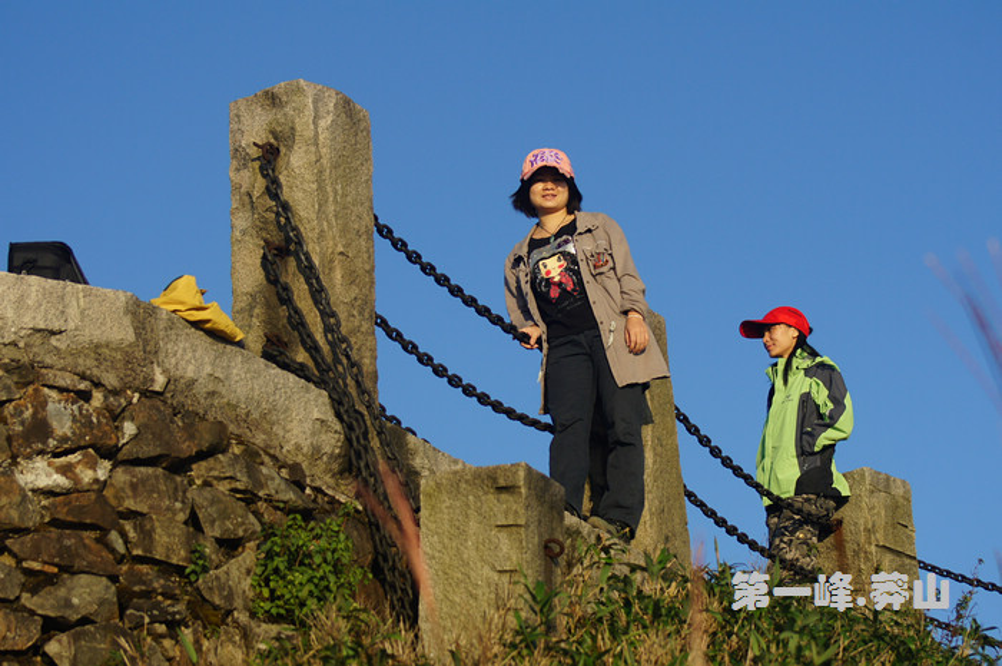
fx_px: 3128
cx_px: 501
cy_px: 333
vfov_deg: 12.1
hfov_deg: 18.2
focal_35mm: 112
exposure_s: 1/800
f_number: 5.6
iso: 200
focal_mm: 75
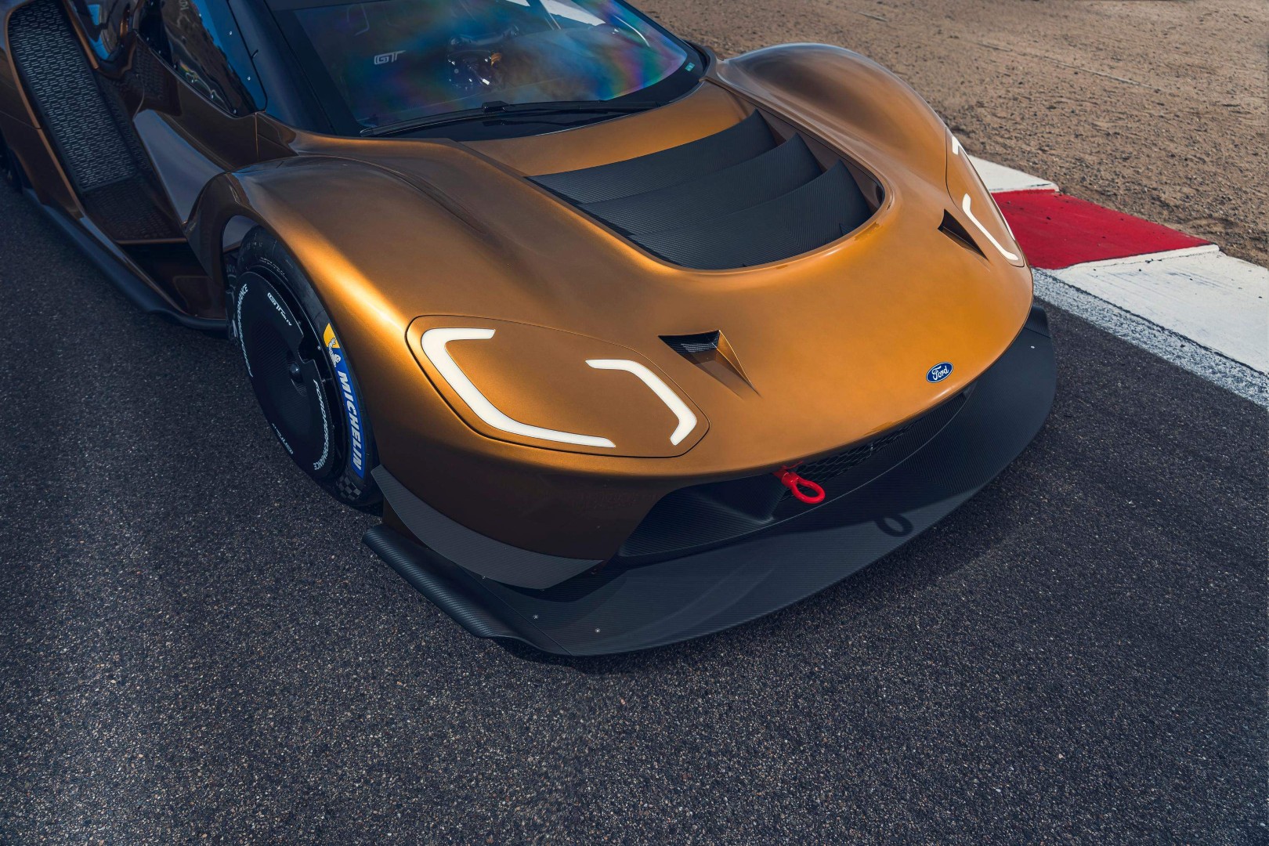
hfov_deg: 69.4
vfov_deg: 49.6
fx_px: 916
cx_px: 634
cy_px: 423
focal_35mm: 26
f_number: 5
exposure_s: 1/200
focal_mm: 26
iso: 100
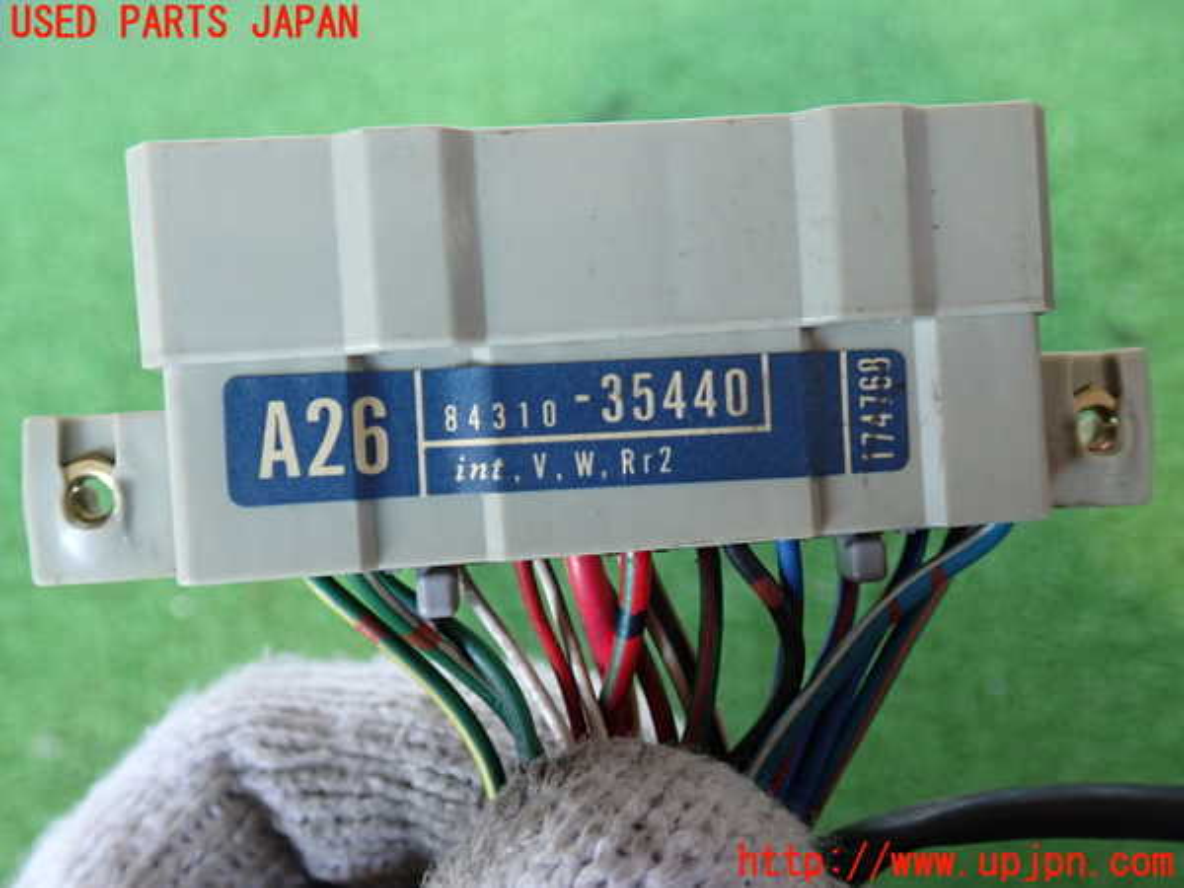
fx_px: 1095
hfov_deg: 56.8
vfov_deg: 44.2
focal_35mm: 32
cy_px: 444
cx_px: 592
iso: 320
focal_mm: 5.79
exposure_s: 1/30
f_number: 2.4
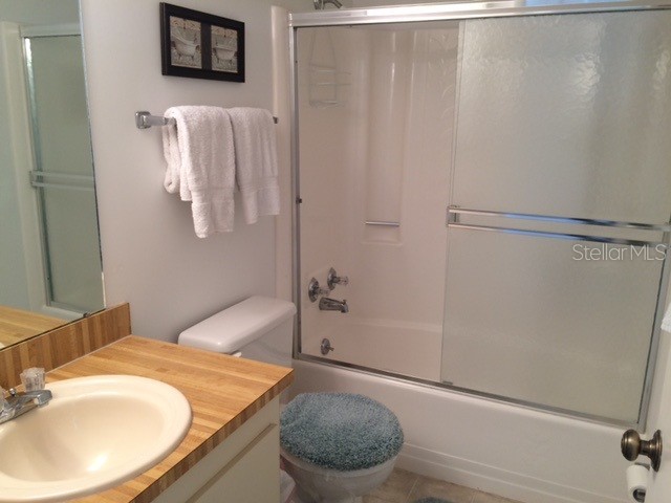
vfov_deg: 48.2
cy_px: 252
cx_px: 336
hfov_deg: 61.7
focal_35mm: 29
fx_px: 562
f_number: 2.2
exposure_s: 1/30
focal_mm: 4.15
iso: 80
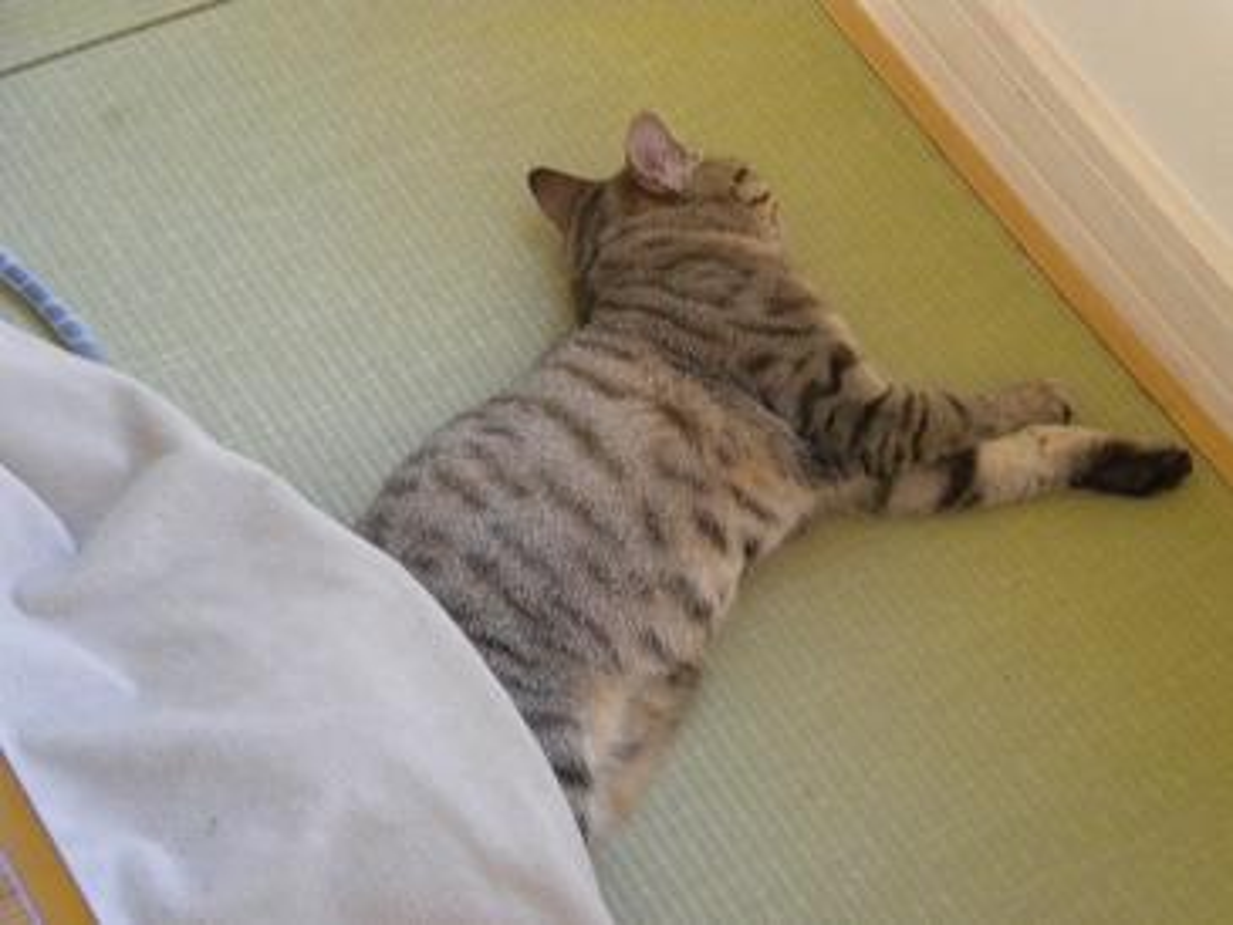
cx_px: 616
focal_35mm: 79
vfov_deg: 18.7
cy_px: 462
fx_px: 2815
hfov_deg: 24.7
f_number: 5.1
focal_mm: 14.3
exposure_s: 1/20
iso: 400
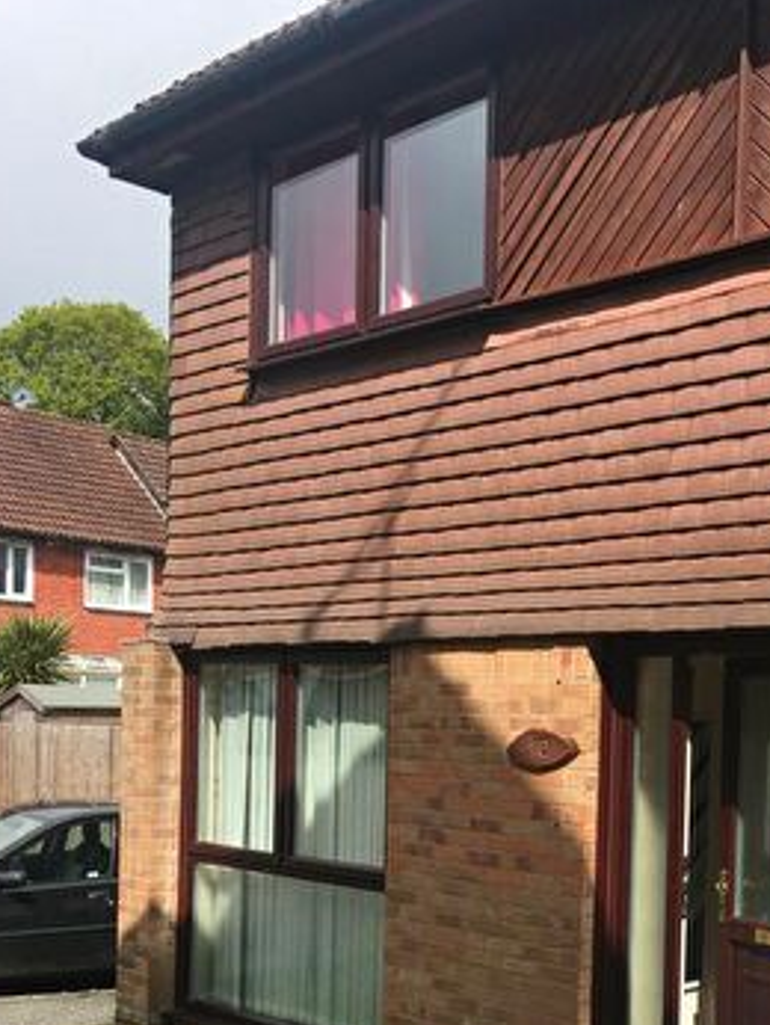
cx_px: 545
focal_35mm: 44
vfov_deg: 41.8
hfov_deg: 32.5
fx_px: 1303
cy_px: 751
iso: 25
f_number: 2.2
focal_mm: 4.15
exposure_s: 1/1040
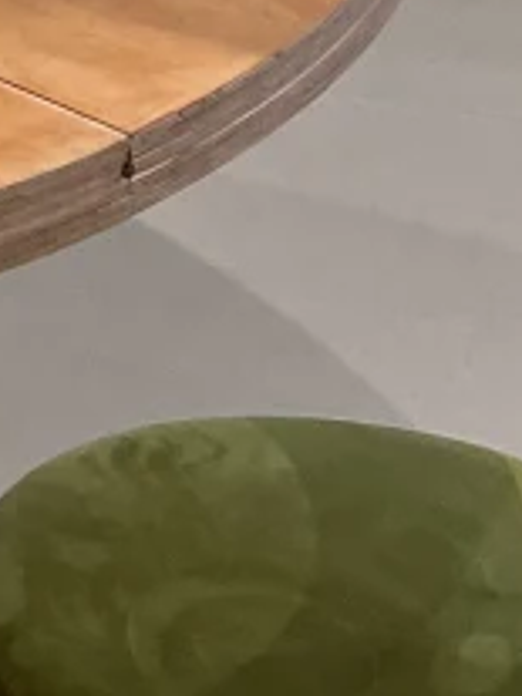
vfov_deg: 8.7
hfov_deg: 7.5
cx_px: -1061
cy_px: -1614
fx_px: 3502
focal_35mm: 174
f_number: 1.6
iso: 100
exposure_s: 1/100
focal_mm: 5.1
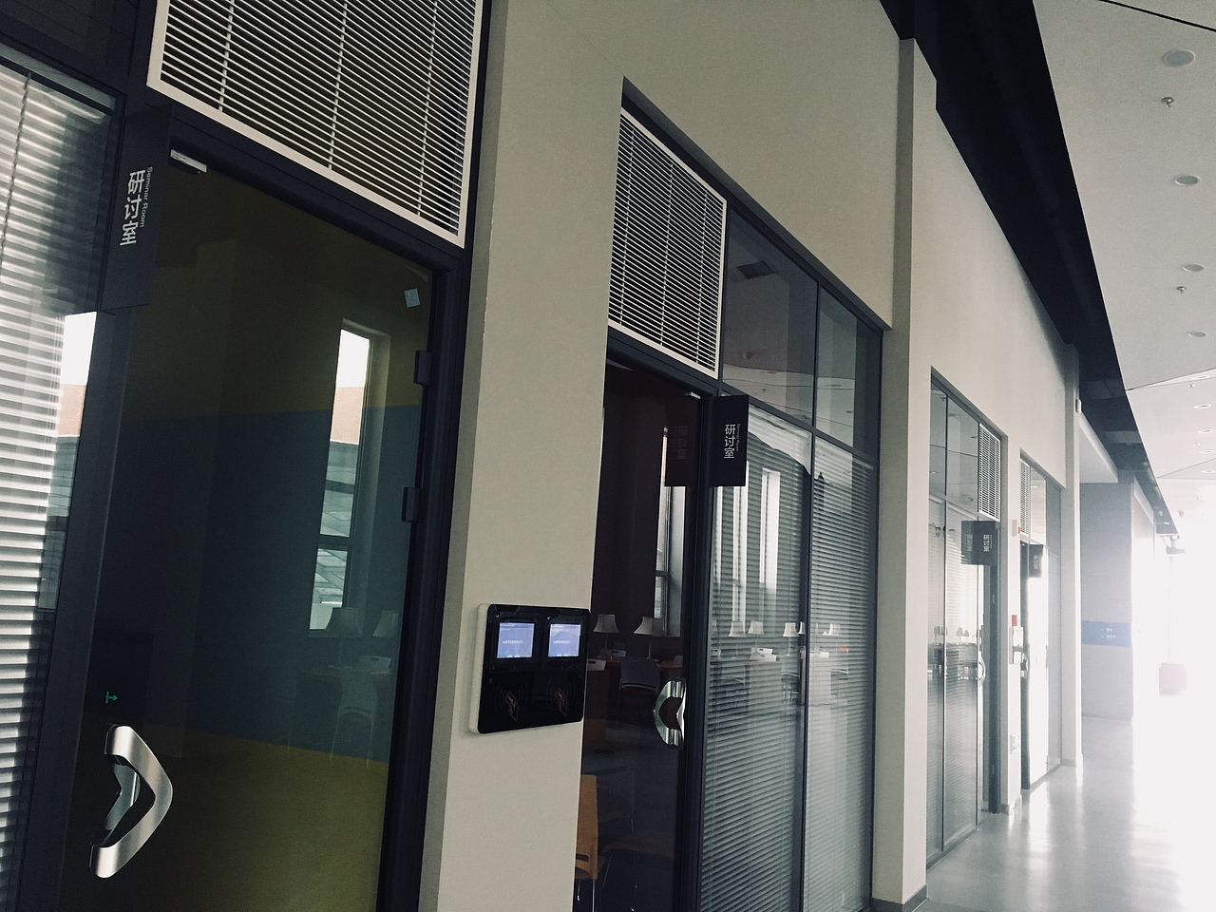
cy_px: 456
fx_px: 1019
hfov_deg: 61.7
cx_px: 608
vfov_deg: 48.2
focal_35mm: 29
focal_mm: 4.15
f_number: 2.2
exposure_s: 1/33
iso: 160
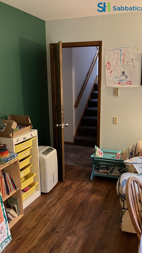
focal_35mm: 33
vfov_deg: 59.4
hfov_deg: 35.6
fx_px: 221
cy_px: 134
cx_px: 76
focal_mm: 3.99
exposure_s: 1/30
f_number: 1.8
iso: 400
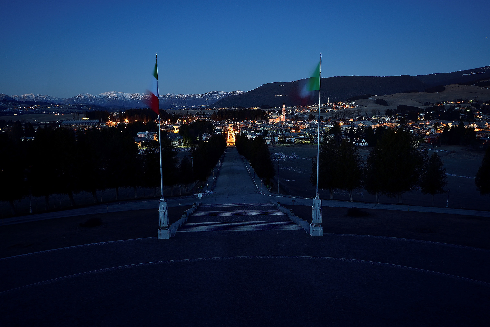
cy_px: 164
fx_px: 367
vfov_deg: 47.9
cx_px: 245
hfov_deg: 67.4
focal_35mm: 27
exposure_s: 30
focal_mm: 18
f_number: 9
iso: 100
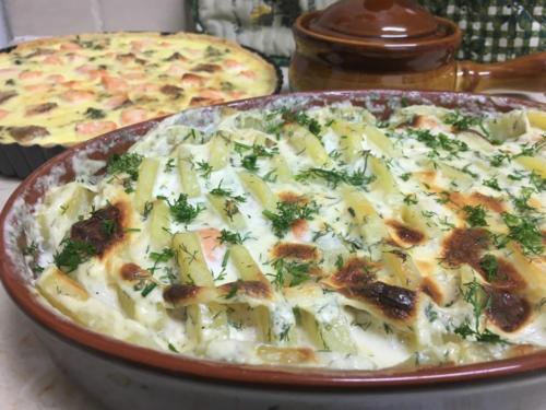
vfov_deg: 48.2
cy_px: 205
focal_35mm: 29
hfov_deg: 61.7
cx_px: 273
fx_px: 457
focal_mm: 4.15
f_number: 2.2
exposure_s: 1/33
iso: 64
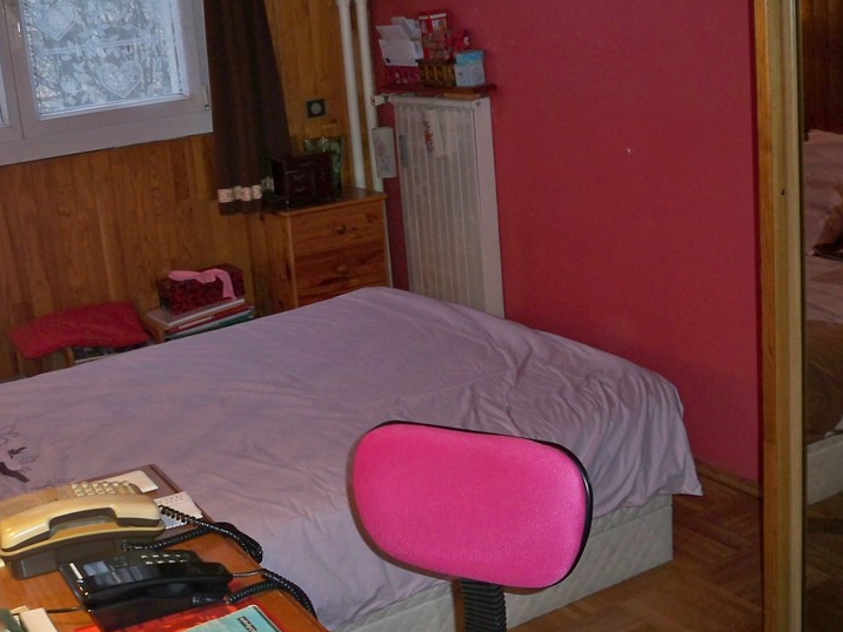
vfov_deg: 29.1
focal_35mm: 50
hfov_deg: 38.2
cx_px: 389
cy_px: 258
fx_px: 1218
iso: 200
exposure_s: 1/60
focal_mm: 6.3
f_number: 3.1
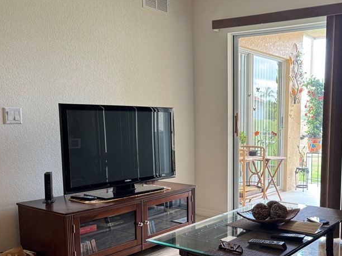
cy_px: 167
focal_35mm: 40
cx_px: 259
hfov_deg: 45.1
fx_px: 395
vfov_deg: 35.7
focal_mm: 6.76
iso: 160
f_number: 1.78
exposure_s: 1/60
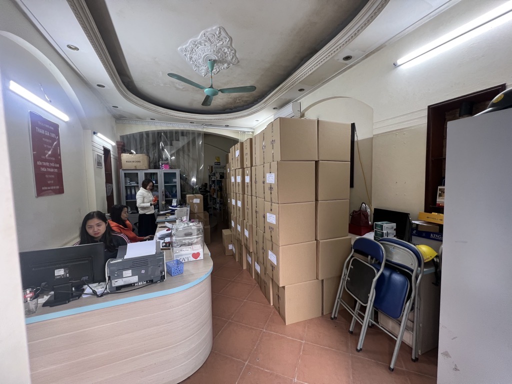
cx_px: 256
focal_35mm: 13
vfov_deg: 89.9
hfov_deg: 106.2
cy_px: 192
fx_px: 192
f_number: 1.8
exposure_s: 1/50
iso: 125
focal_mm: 1.57
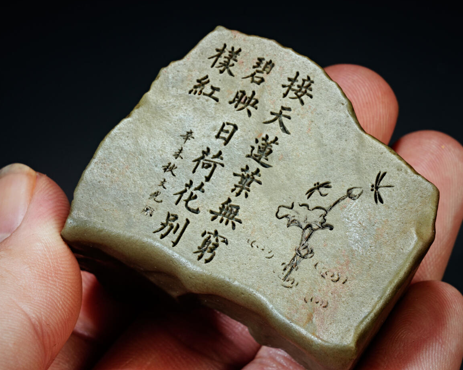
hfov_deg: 10.8
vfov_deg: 8.7
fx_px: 2439
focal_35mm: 178
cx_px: 226
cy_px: 184
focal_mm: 105
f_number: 18
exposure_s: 1/160
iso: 100
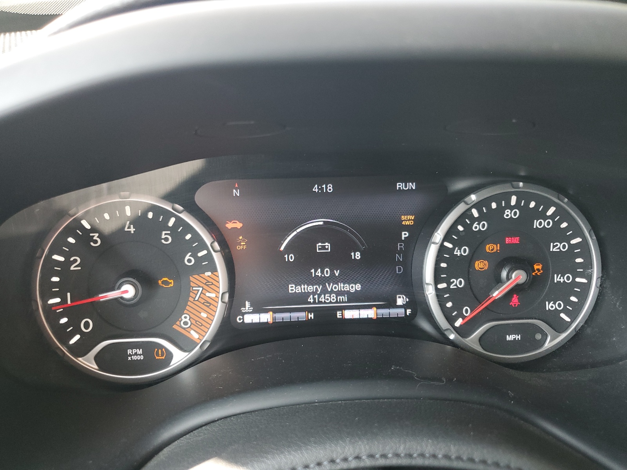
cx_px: 314
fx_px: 471
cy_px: 235
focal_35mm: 26
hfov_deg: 67.3
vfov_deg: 53.1
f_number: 1.5
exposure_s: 1/100
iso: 99
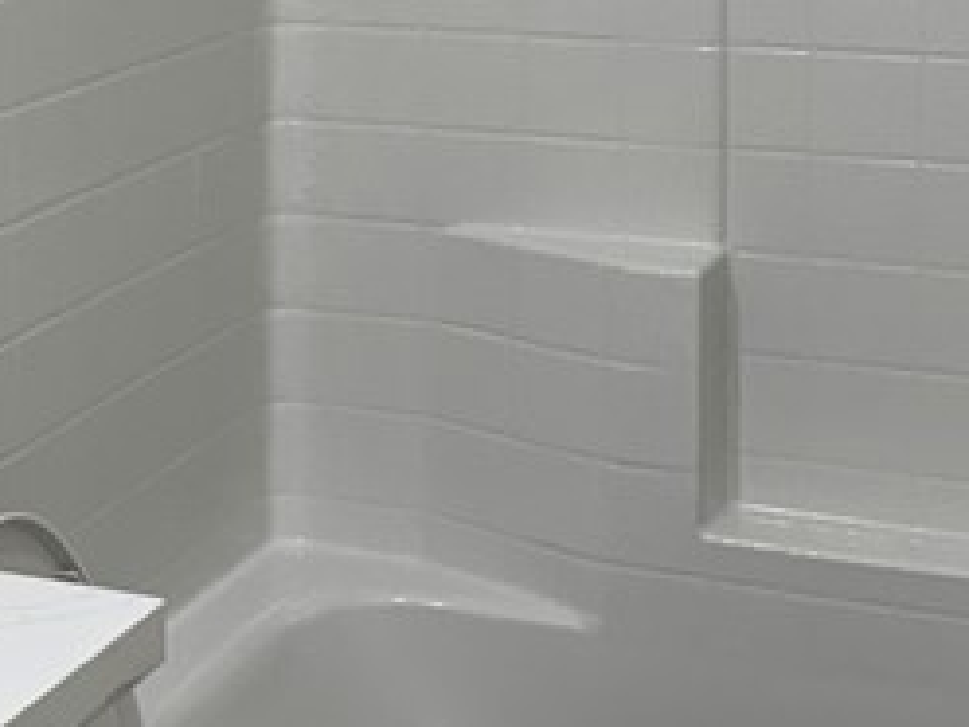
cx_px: -27
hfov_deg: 19.2
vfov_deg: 14.7
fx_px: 2771
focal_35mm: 99
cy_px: 0
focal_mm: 6.76
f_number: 1.78
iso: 80
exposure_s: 1/120
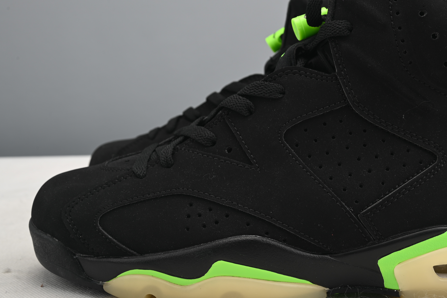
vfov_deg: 29.9
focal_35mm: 45
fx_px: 559
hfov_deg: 43.4
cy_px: 149
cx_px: 262
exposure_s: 1/200
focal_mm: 38
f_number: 11
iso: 100
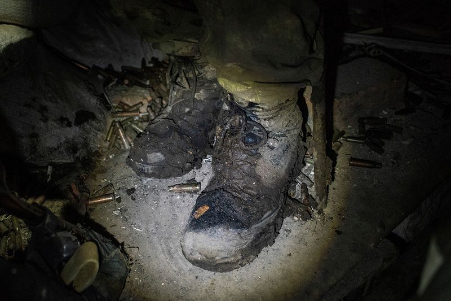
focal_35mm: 36
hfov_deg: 53.1
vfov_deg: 36.9
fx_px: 451
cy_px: 150
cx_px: 226
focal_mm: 24
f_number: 2.8
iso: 3200
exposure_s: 1/125
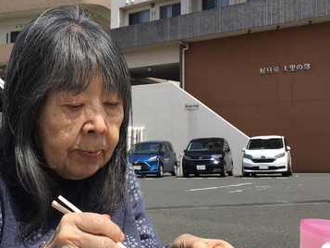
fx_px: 563
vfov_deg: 24.8
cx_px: 79
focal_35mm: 59
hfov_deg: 32.0
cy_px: 105
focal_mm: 3.3
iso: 25
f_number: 2.4
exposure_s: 1/1314
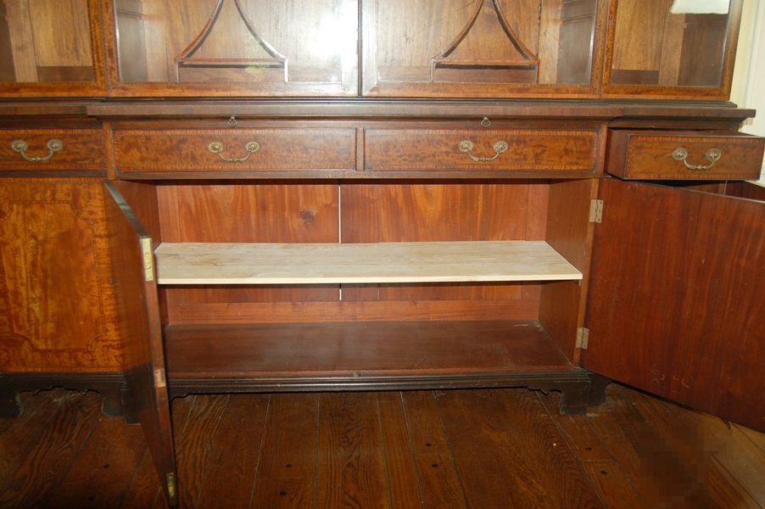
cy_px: 254
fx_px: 637
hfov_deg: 62.0
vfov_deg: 43.5
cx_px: 382
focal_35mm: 30
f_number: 3.8
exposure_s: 1/60
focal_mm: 20
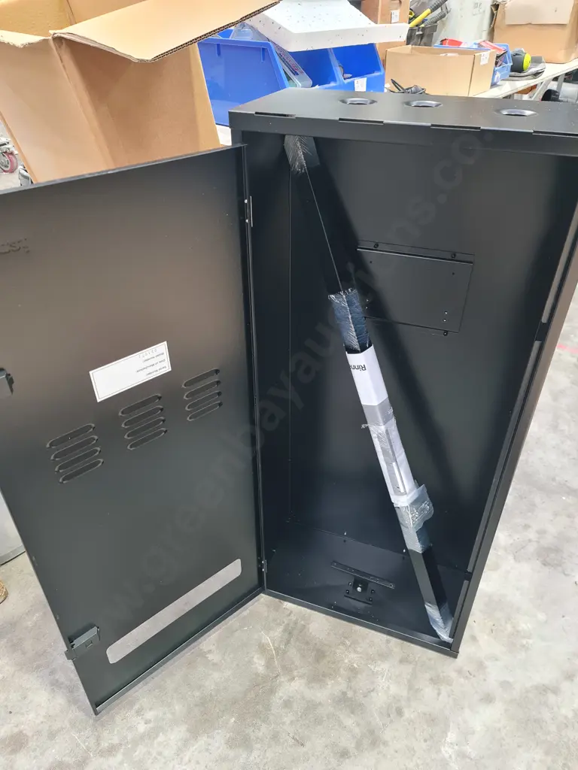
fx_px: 557
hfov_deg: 54.9
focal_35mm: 25
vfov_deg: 69.4
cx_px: 289
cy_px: 385
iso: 250
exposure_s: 1/50
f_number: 1.8
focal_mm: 7
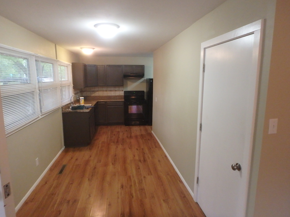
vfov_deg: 63.4
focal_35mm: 21
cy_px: 108
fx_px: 176
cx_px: 145
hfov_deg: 79.0
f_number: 3.5
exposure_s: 1/30
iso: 800
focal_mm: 3.7
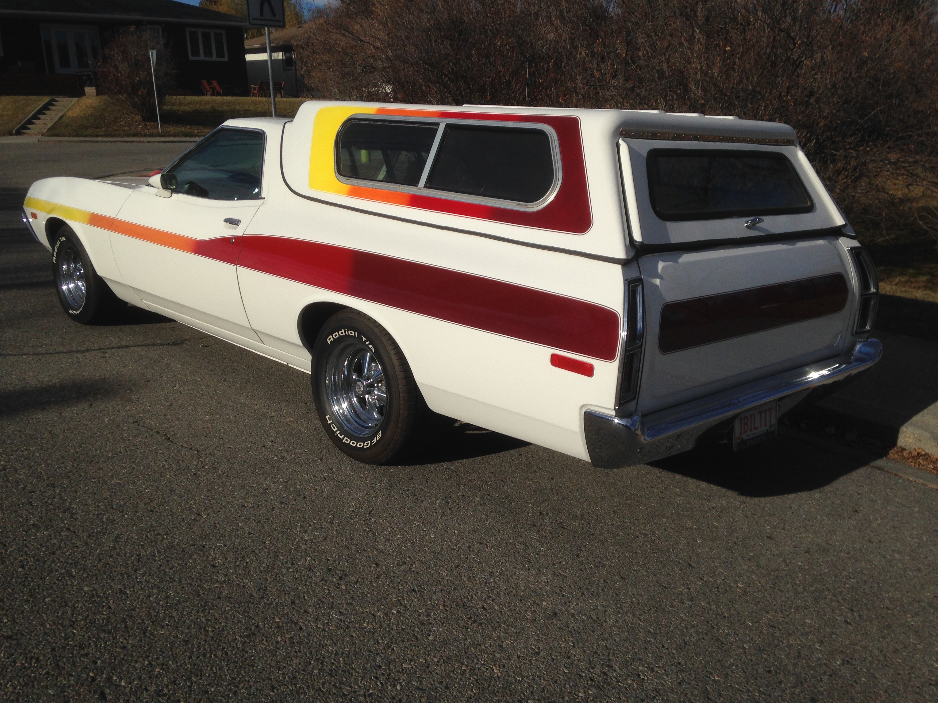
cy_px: 352
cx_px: 469
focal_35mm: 33
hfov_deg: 55.4
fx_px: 894
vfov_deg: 42.9
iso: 50
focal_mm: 4.12
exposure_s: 1/5435
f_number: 2.4
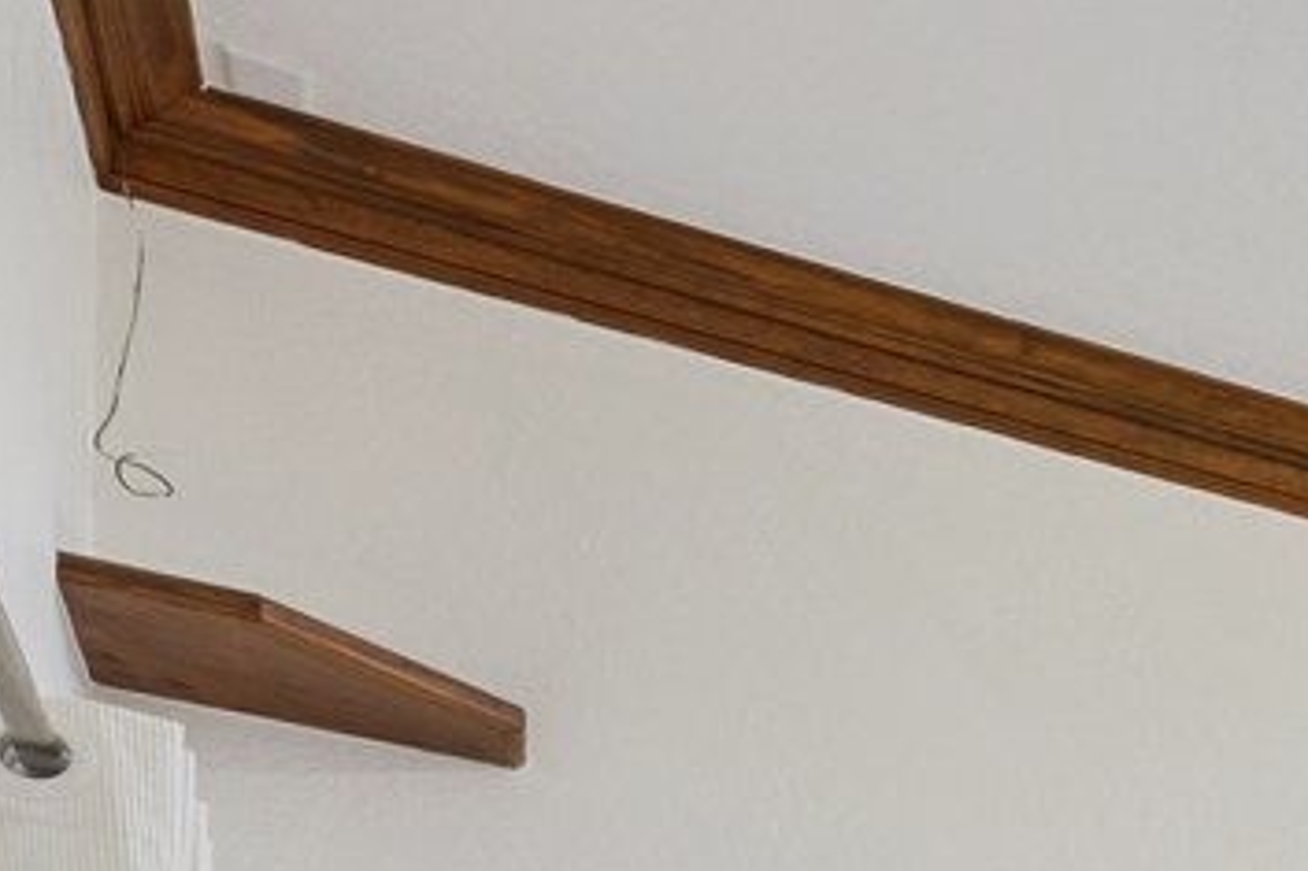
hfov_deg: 12.3
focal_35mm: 89
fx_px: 3223
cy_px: 2111
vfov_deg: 12.2
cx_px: 3713
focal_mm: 15.3
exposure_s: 1/10
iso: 200
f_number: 10
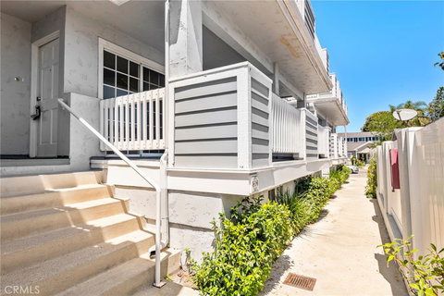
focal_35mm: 20
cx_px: 222
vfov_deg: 61.9
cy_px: 148
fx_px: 247
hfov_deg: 84.0
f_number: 9
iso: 800
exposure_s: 1/1600
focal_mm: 20
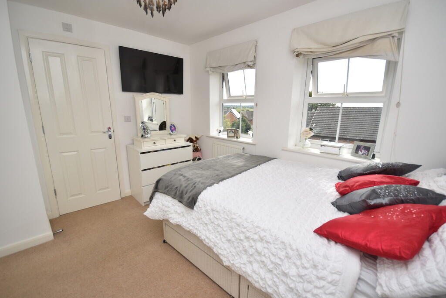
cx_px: 223
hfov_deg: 100.4
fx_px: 186
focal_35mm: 15
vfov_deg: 77.3
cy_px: 149
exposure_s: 1/200
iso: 110
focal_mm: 10
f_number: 5
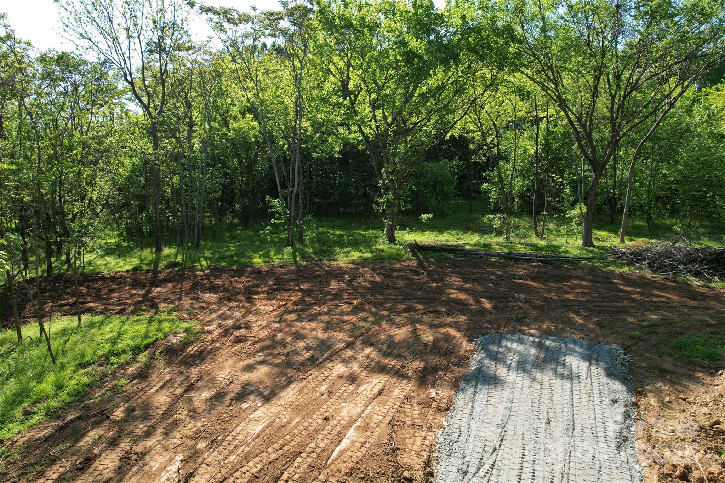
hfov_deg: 78.6
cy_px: 242
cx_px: 362
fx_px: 443
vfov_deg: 57.2
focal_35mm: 22
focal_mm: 8.38
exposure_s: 1/725
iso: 100
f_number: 2.8
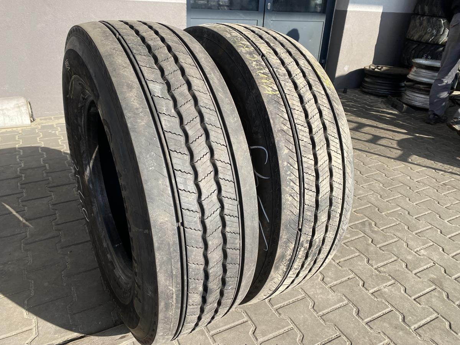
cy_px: 172
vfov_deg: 53.1
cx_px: 230
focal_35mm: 26
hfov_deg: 67.3
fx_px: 346
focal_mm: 4.25
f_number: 1.8
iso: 32
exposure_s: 1/981
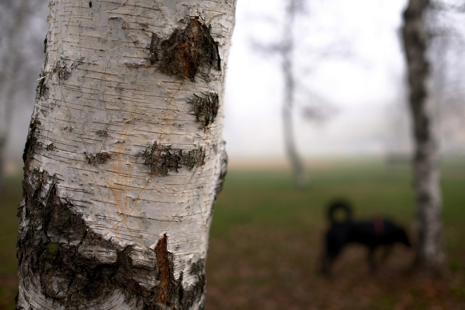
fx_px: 452
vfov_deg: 37.9
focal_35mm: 35
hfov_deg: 54.4
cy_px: 155
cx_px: 232
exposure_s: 1/1250
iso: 200
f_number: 1.4
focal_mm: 23
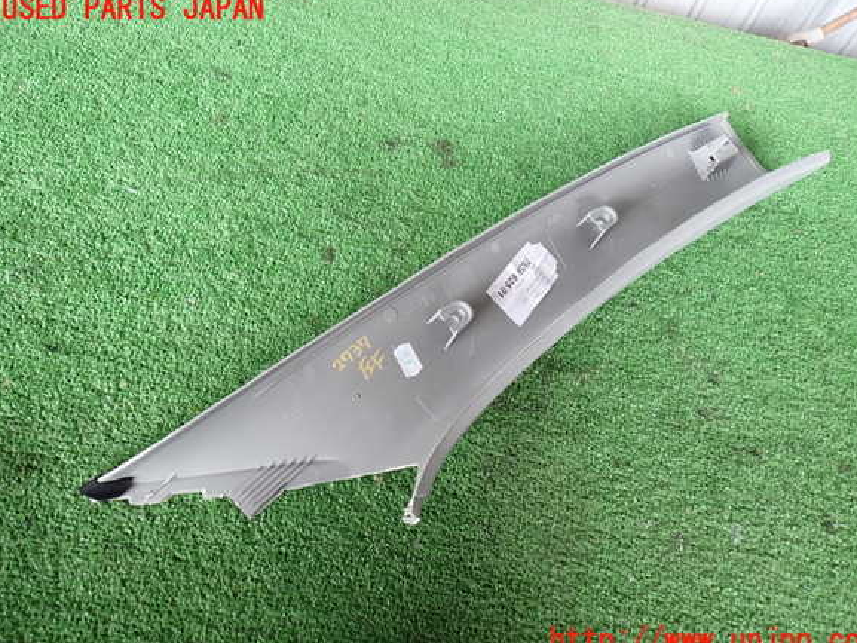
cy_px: 325
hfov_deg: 67.3
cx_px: 440
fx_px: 644
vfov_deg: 53.1
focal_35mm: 26
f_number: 2
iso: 200
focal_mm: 4.5
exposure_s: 1/60
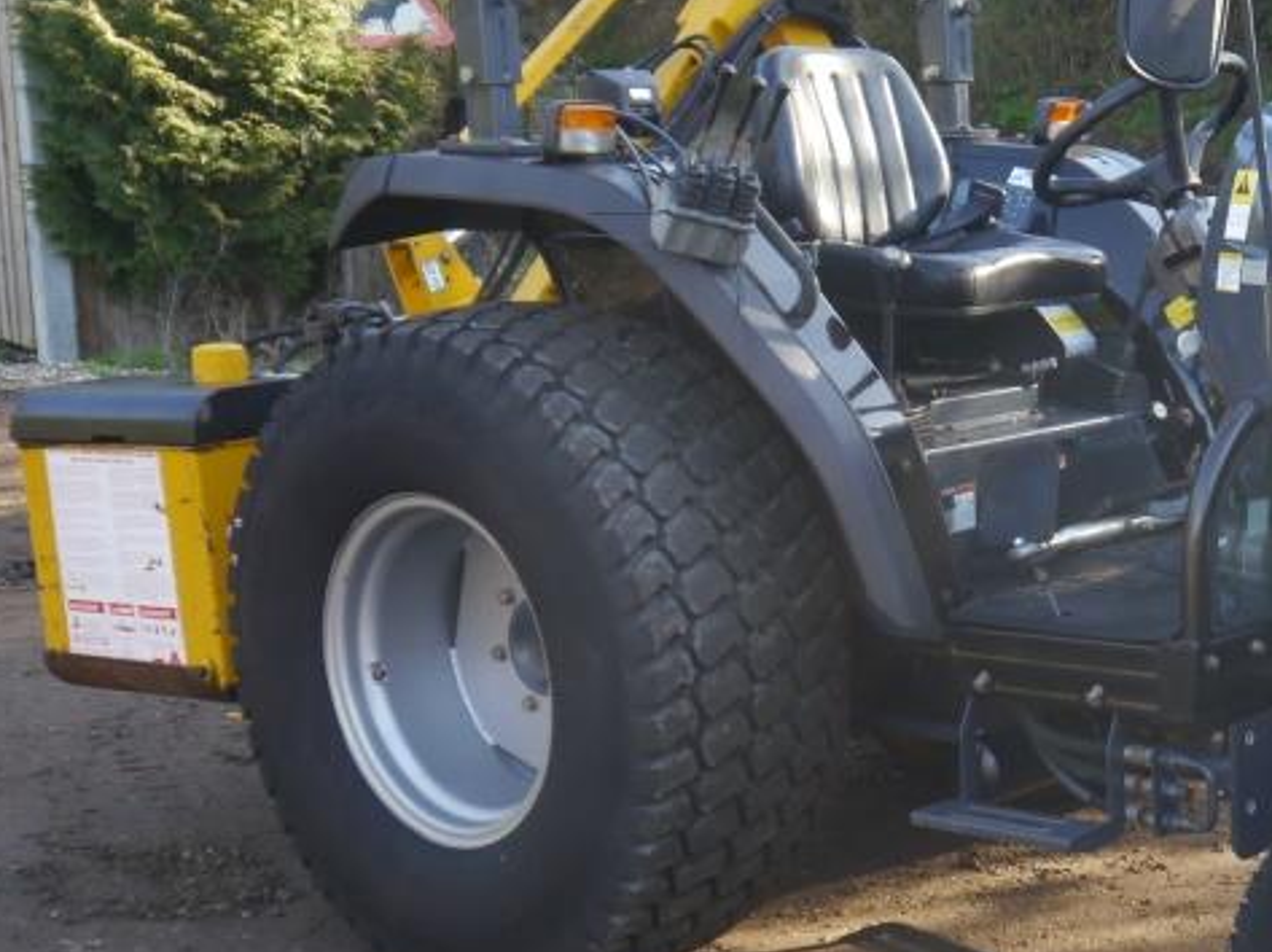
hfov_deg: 28.5
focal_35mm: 65
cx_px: 1189
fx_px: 2387
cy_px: 551
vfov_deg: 22.5
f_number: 4
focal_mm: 15
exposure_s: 1/100
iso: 160
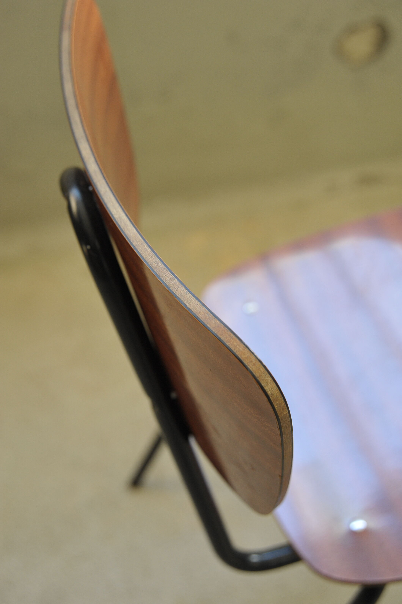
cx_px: 201
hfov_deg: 27.0
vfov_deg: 39.6
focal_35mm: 50
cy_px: 302
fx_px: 838
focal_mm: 50
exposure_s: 1/100
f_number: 5
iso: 1600
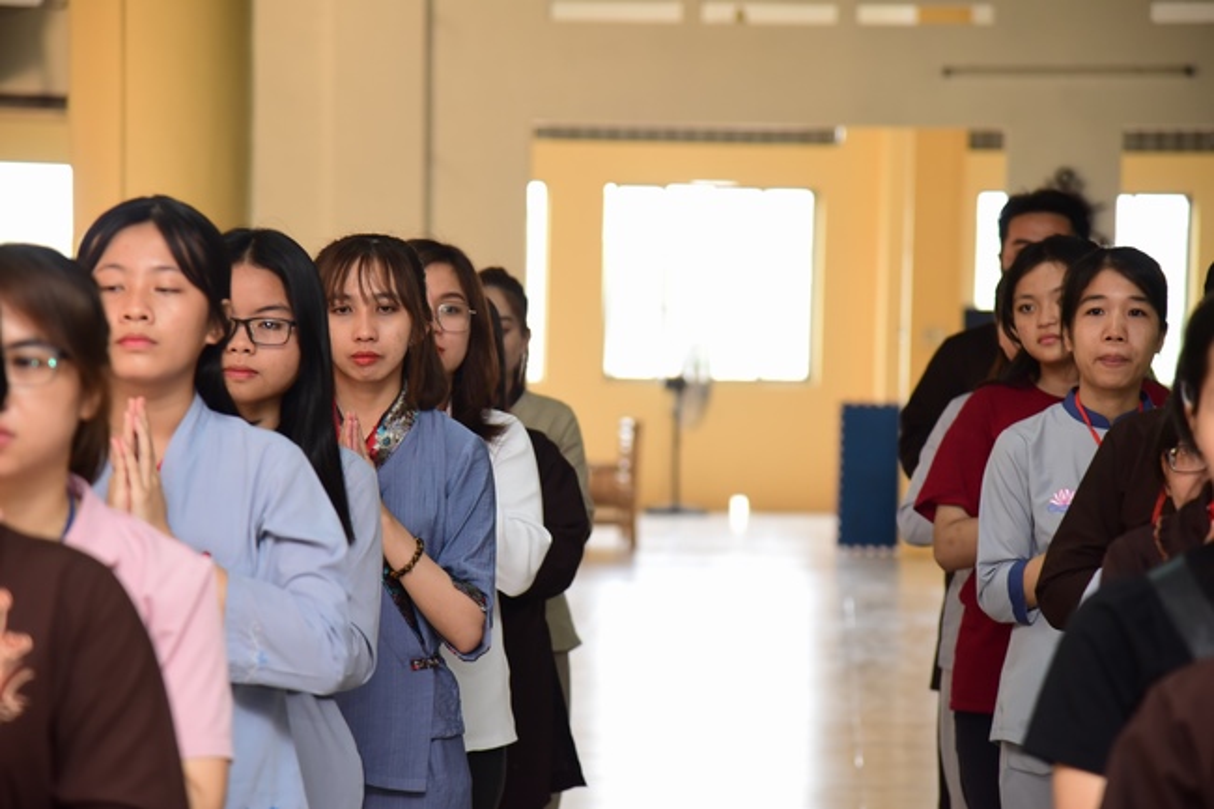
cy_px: 404
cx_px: 607
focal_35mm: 120
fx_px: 4045
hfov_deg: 17.1
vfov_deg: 11.4
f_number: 4.5
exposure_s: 1/60
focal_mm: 120
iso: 1250
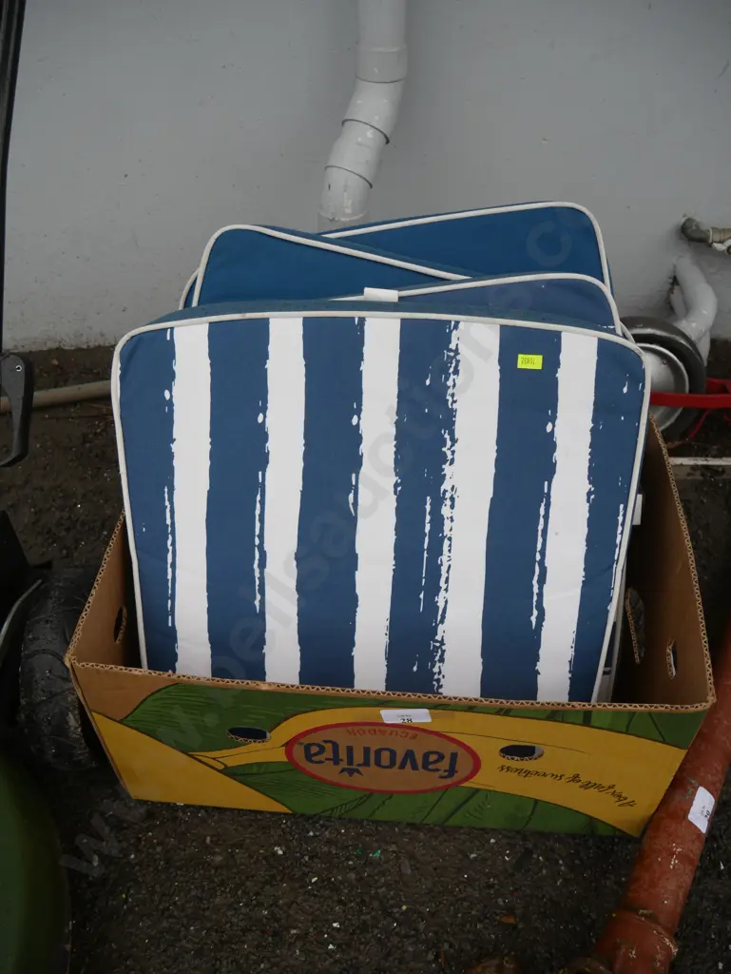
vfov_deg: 59.9
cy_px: 487
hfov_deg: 46.8
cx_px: 366
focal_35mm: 30
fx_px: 844
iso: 200
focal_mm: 15
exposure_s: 1/125
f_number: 4
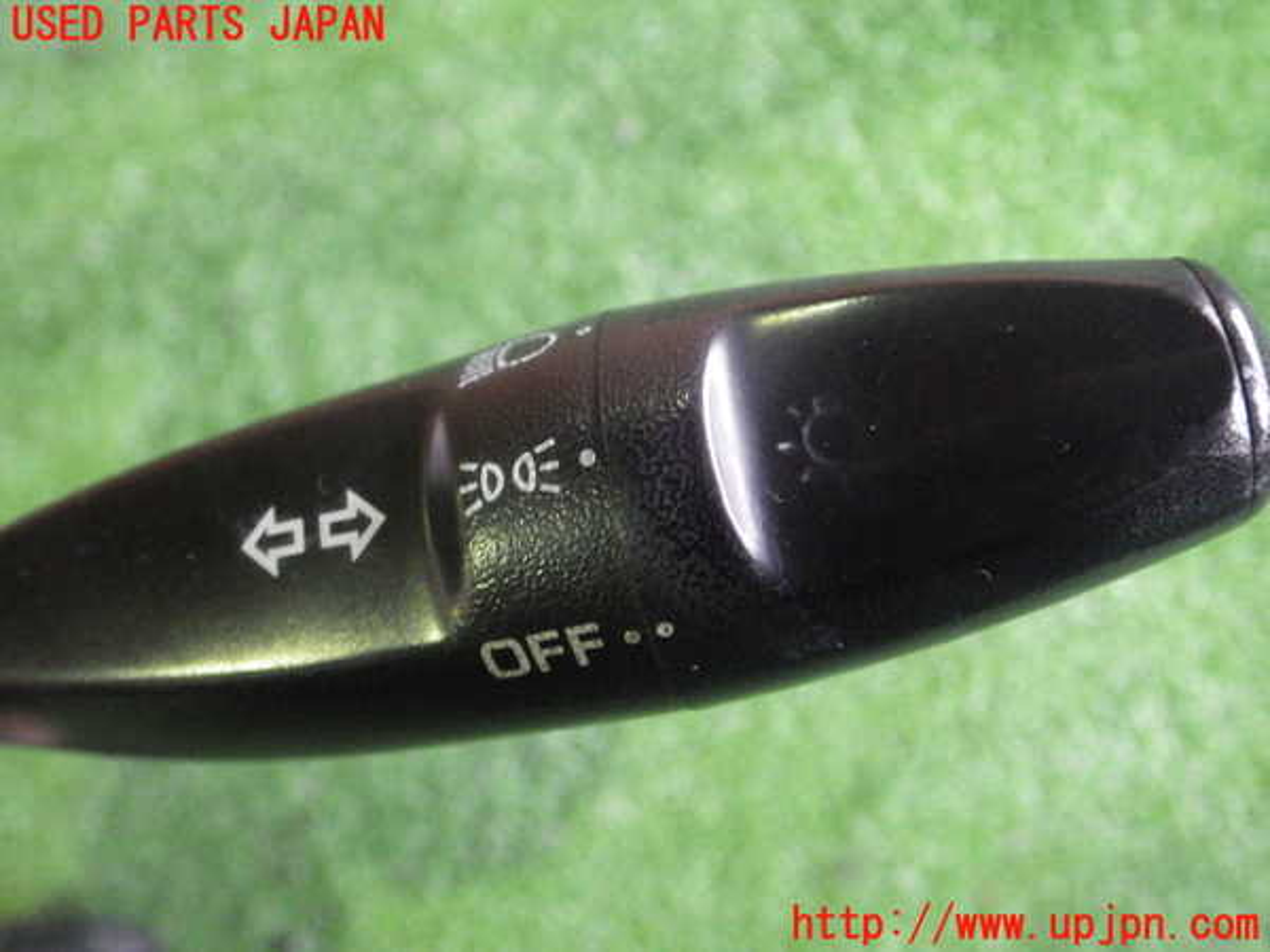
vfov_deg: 45.4
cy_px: 476
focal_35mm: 31
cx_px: 635
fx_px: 1137
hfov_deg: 58.4
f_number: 2.3
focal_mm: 5.5
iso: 1600
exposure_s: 1/25
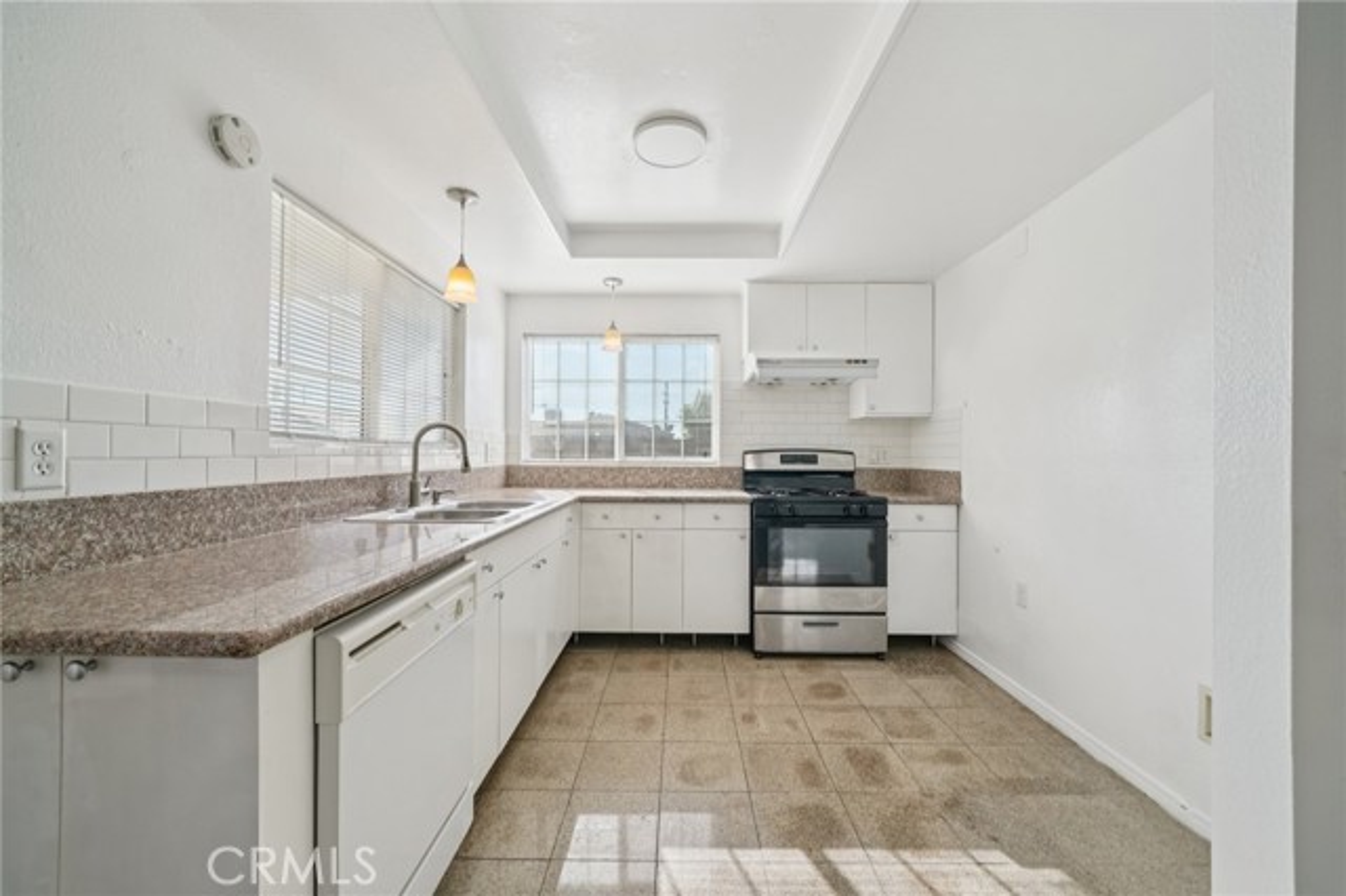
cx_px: 673
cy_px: 448
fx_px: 486
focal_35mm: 13
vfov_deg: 85.4
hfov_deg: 108.4
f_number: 8
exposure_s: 1/30
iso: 160
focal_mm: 13
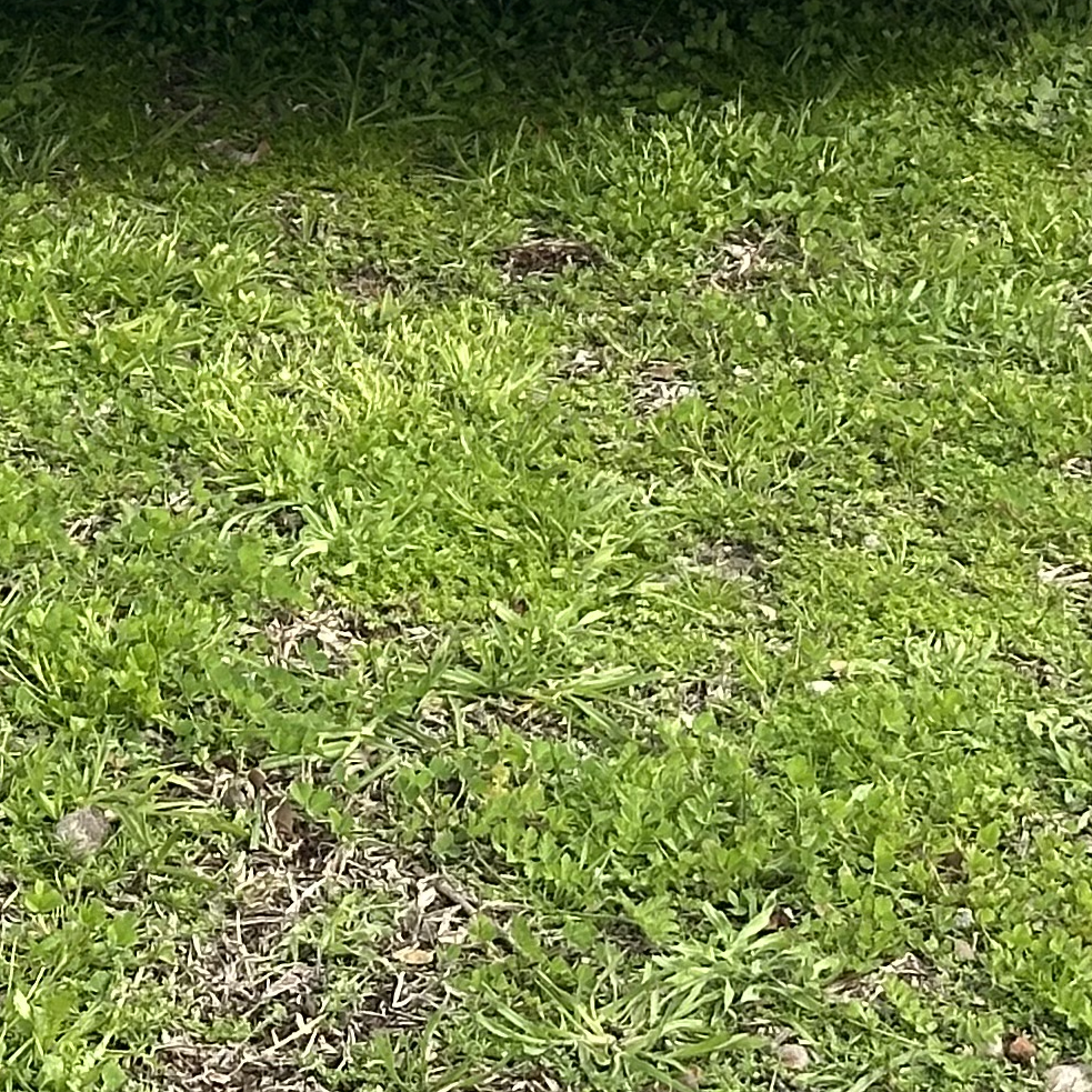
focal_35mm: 174
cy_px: -554
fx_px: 6210
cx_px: -269
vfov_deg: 9.7
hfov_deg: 9.9
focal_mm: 6.86
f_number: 1.78
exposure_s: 1/1305
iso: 64
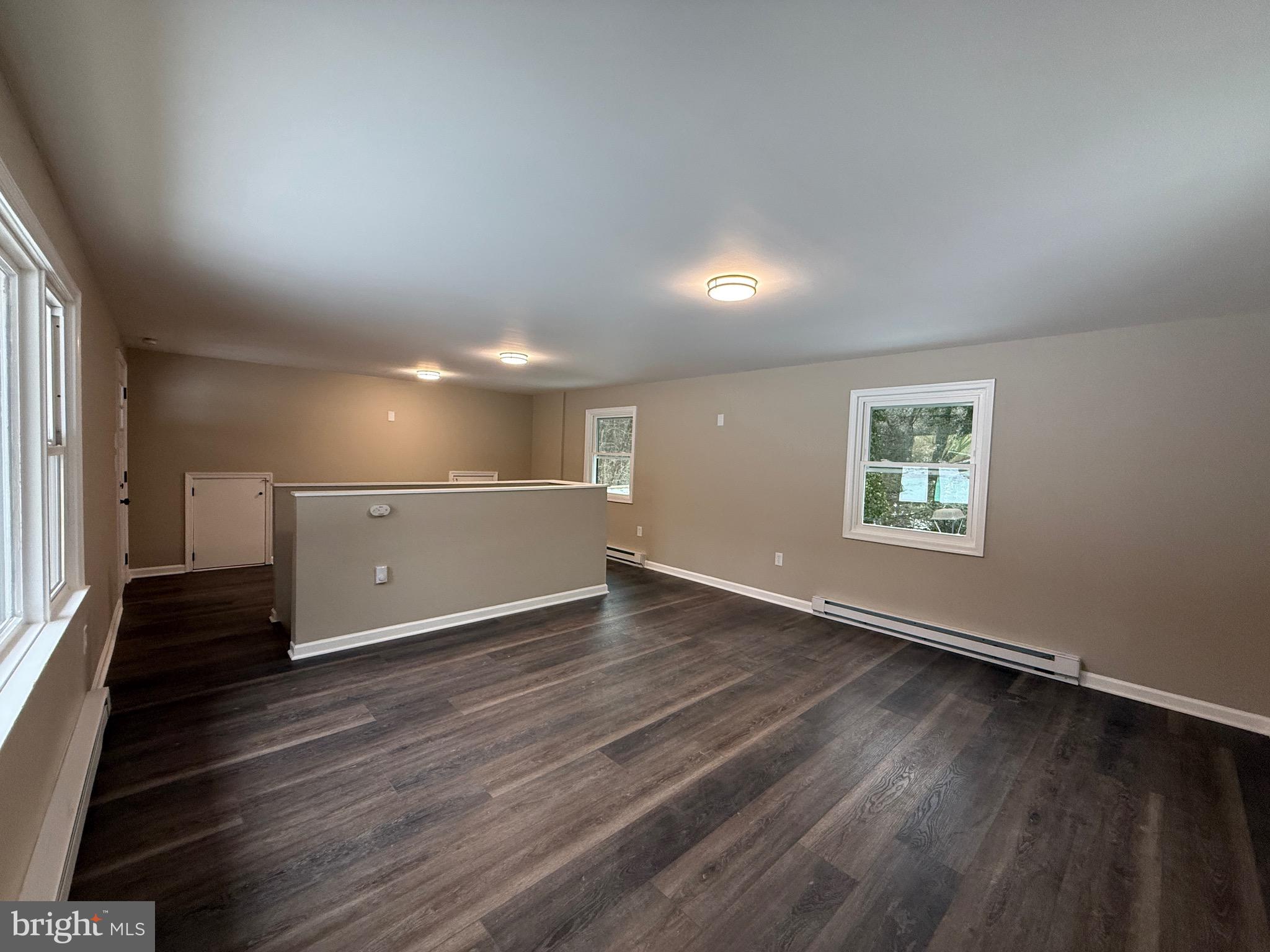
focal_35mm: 14
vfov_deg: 85.7
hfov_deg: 102.1
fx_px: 514
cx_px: 635
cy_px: 476
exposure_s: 1/120
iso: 320
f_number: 2.2
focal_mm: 2.22
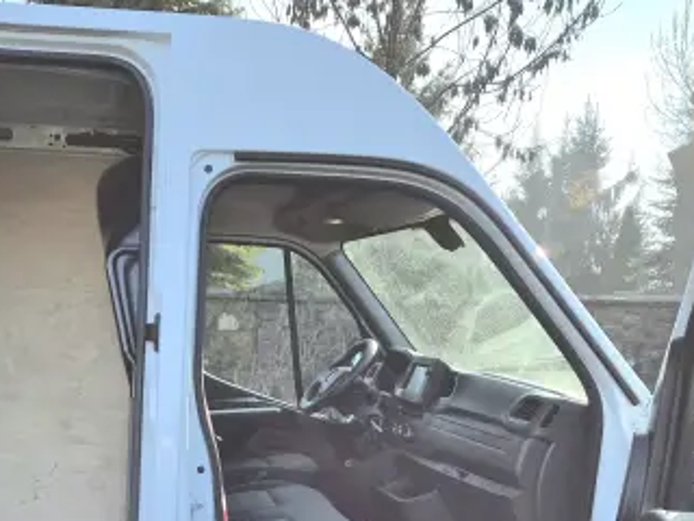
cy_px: 510
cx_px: 145
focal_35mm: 46
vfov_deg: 29.6
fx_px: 922
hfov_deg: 39.7
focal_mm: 5.4
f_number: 1.8
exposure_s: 1/1111
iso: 25
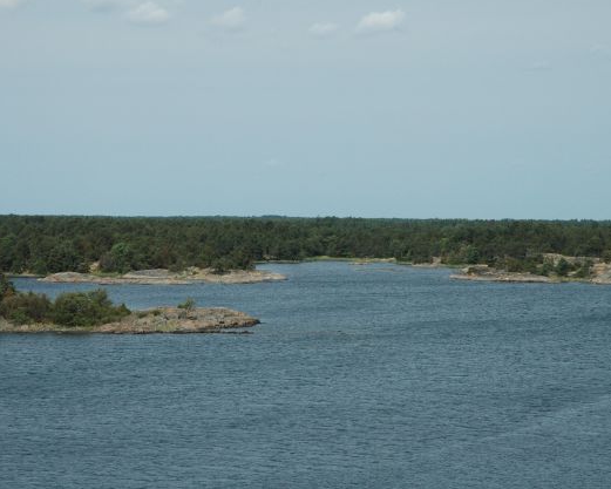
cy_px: 243
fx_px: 2188
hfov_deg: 15.9
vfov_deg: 12.8
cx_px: 299
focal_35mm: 121
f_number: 14
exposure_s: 1/800
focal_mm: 70
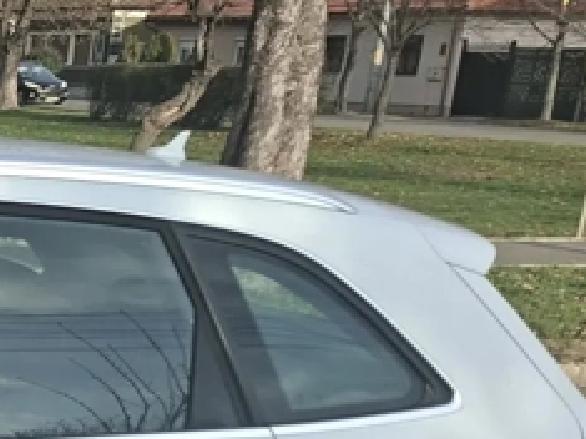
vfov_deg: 14.5
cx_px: -554
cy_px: 564
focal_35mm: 98
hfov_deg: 16.0
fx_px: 1658
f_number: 1.8
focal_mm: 5.54
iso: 50
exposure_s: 1/773
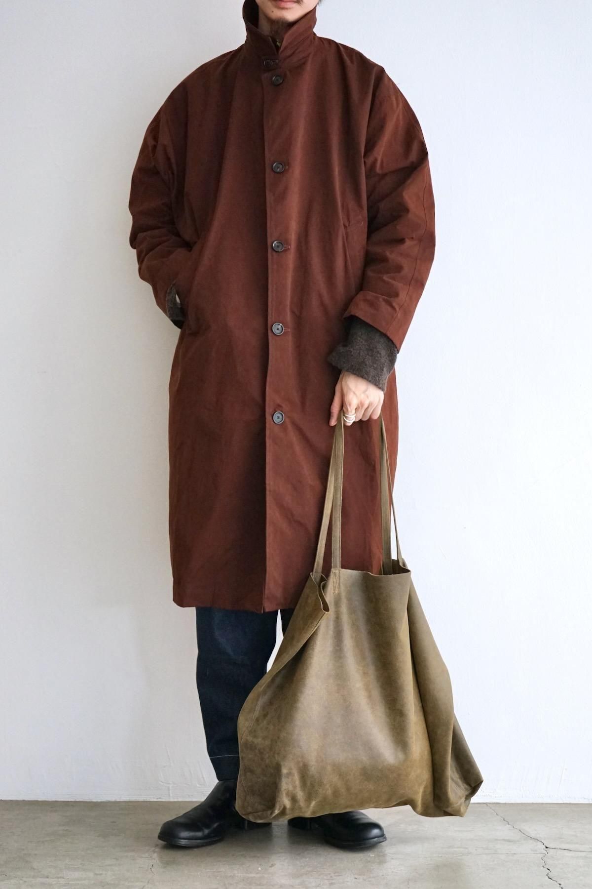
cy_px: 444
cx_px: 296
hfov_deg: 25.5
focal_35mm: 53
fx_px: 1307
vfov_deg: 37.5
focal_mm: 53
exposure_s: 1/160
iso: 2500
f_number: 5
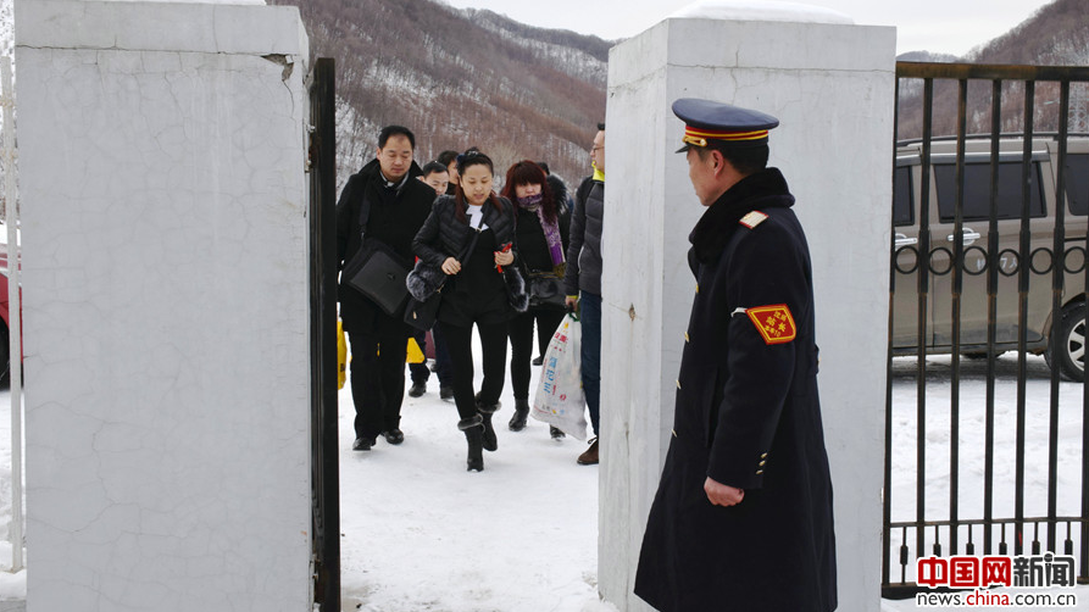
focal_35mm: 38
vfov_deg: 31.1
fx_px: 1097
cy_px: 258
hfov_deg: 52.8
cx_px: 543
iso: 500
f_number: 18
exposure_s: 1/200
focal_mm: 24
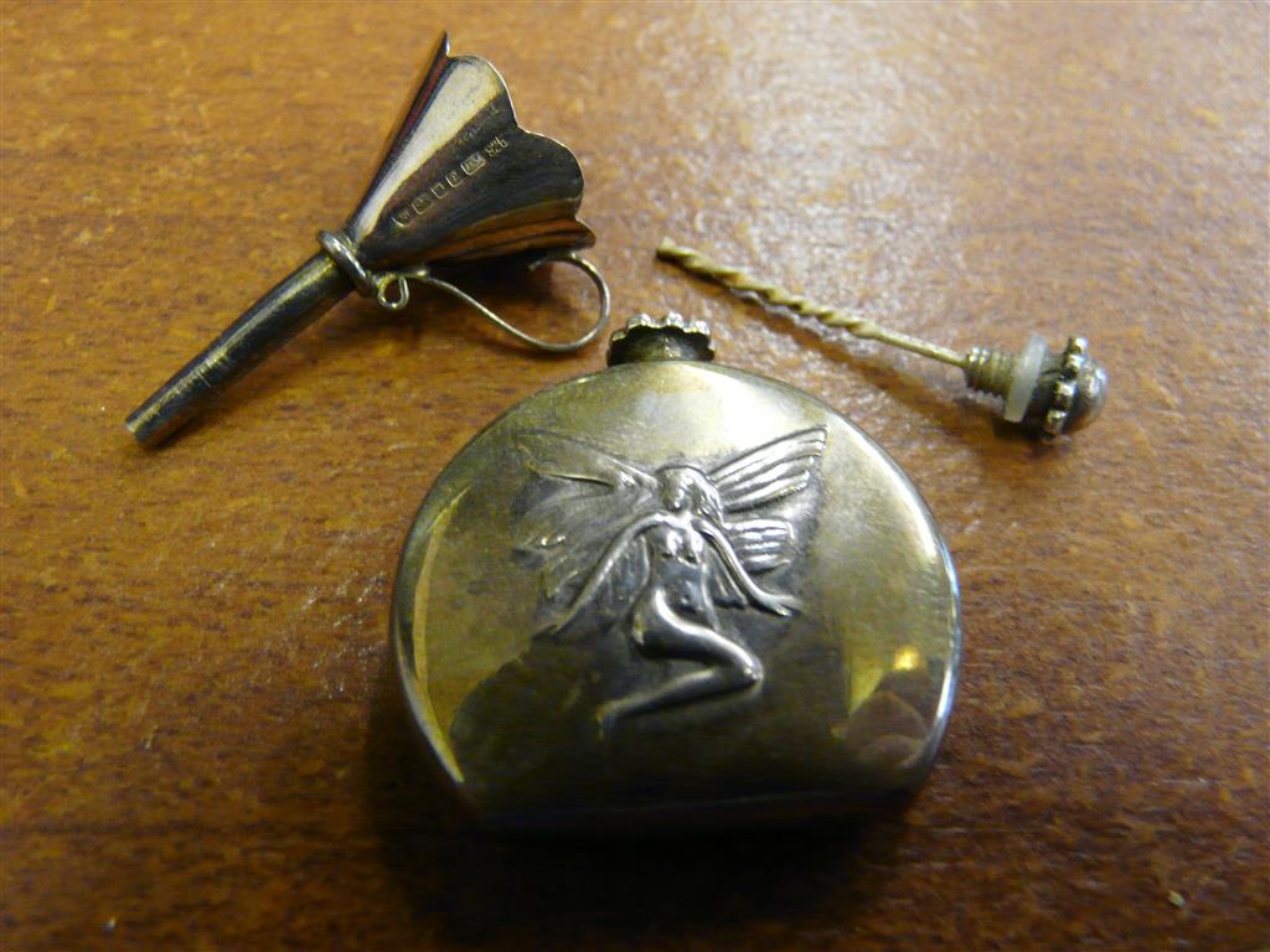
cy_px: 476
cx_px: 635
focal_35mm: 28
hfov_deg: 63.4
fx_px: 1027
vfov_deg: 49.7
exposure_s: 1/25
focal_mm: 4.6
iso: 400
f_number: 2.8
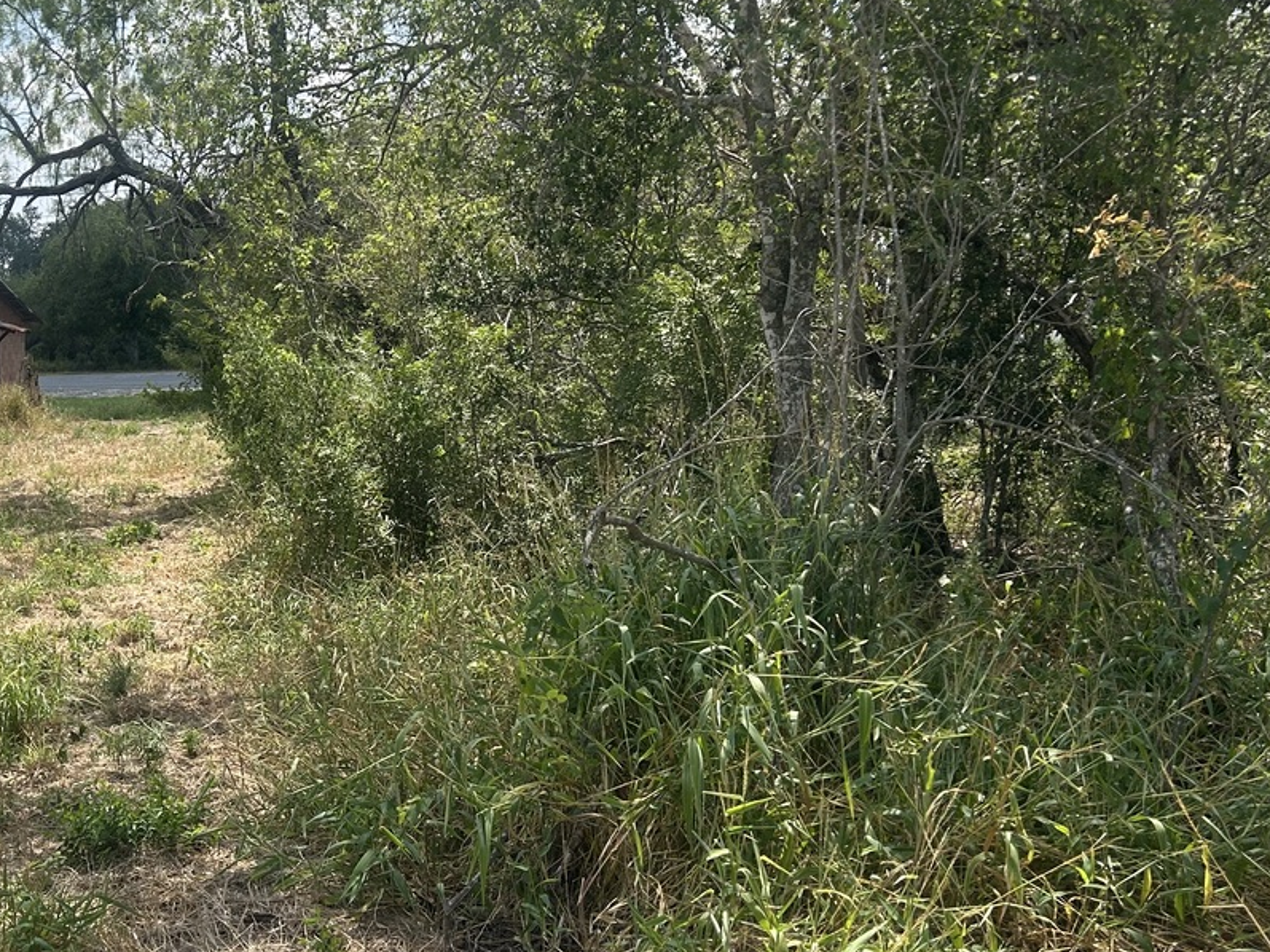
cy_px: 415
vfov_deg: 30.8
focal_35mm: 47
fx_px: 1724
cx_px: 341
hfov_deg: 39.5
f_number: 1.5
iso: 50
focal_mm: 5.7
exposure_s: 1/2208
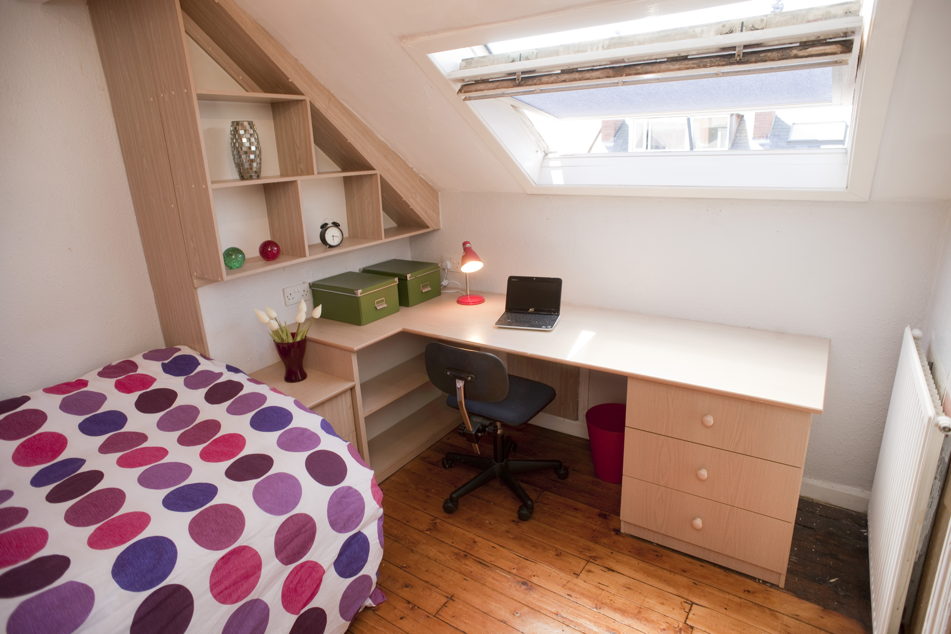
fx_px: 528
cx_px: 476
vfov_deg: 61.9
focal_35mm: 20
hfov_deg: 84.0
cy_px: 317
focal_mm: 20
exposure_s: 1/40
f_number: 4.5
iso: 200
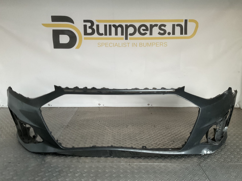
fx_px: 203
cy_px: 90
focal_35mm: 29
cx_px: 121
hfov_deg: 61.7
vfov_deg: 48.2
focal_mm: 3
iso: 200
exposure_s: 1/50
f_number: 1.8
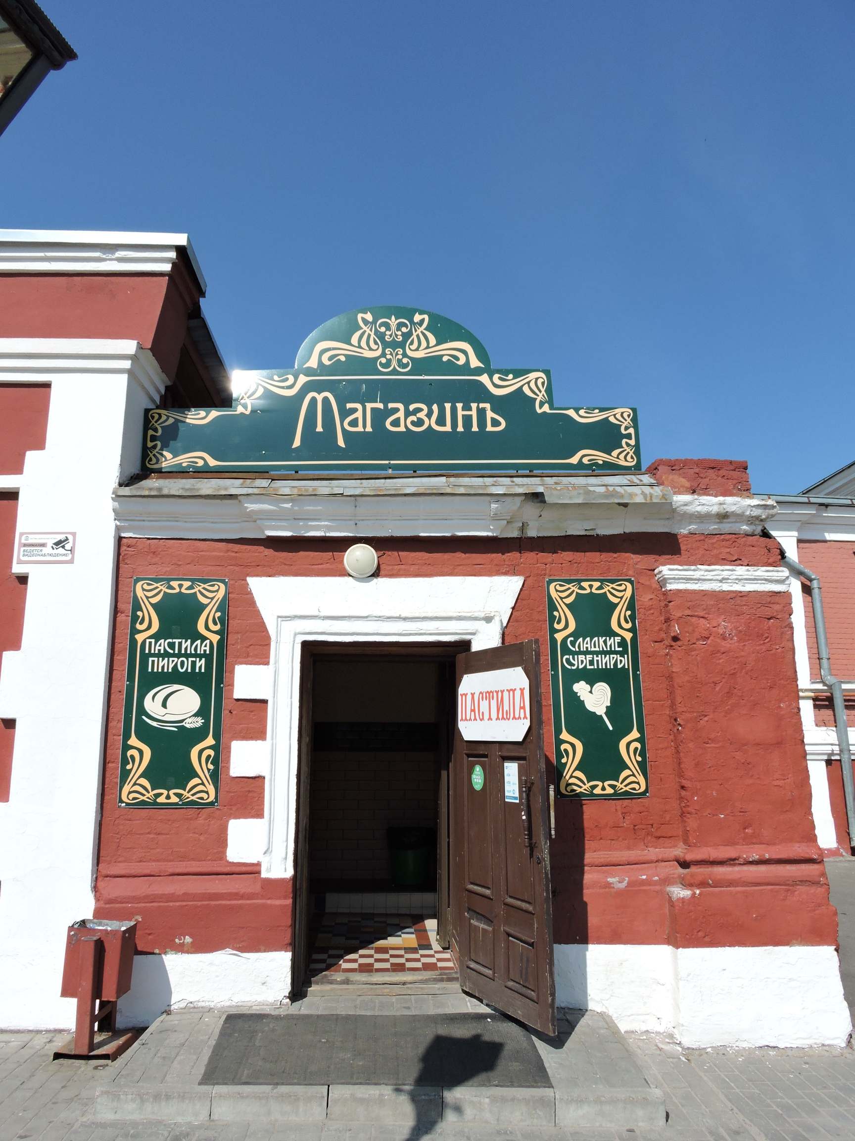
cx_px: 428
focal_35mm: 24
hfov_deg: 56.8
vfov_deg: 71.6
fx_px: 790
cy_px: 570
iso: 100
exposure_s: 1/1000
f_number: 4.2
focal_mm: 4.3
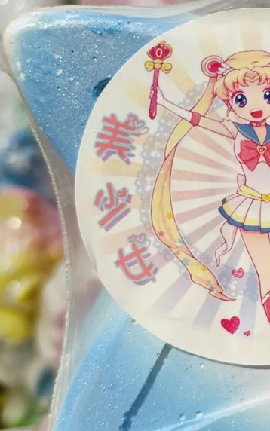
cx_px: 348
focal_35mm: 64
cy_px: 170
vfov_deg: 31.9
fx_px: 753
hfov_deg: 18.9
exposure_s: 1/122
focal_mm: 6.86
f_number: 1.78
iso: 50
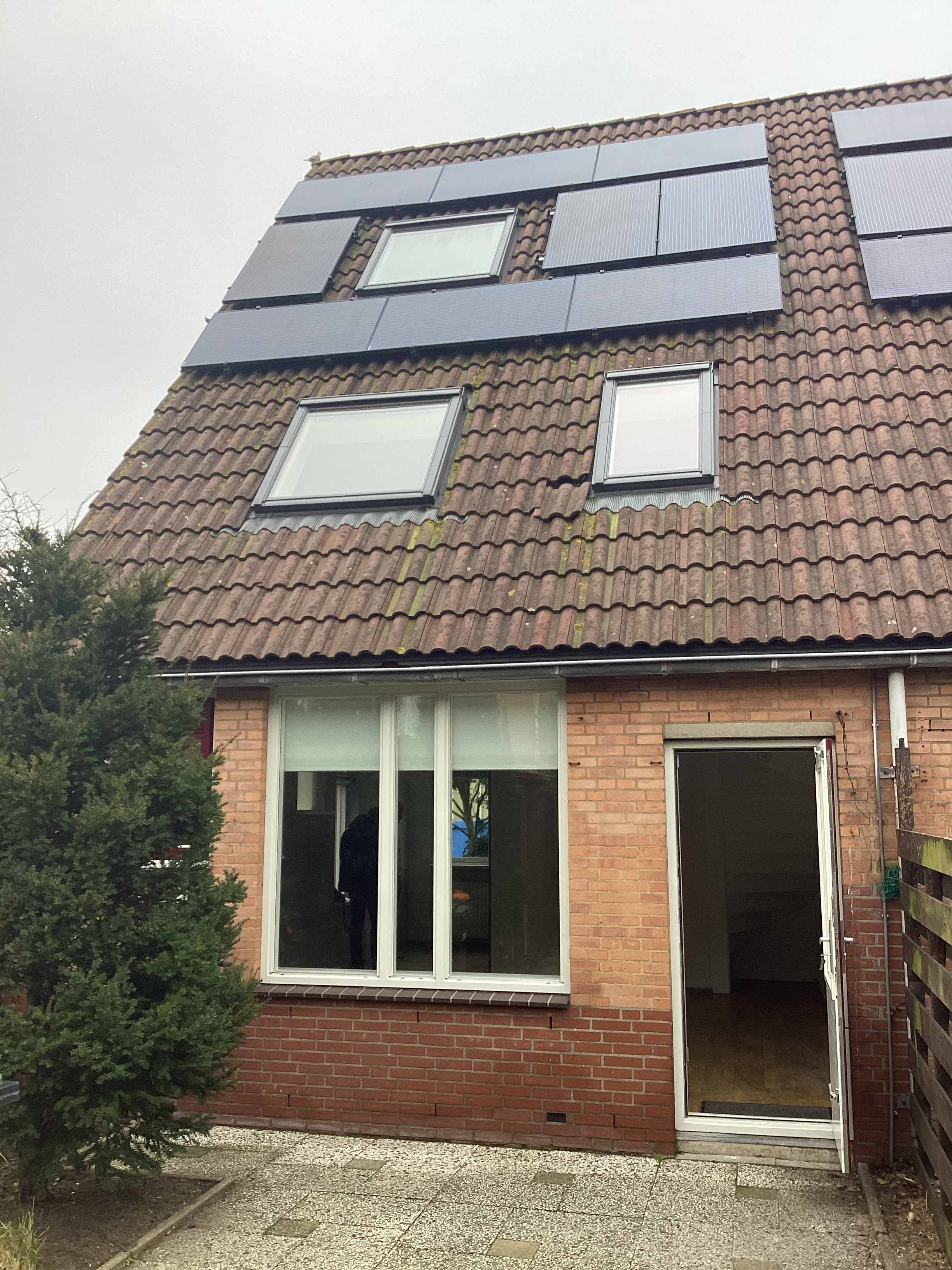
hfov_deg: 45.4
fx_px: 1137
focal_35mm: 31
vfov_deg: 58.4
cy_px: 635
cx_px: 476
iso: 40
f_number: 2.4
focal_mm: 3.3
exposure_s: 1/100
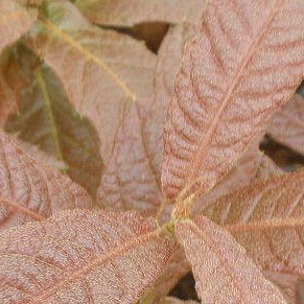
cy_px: 277
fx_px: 1610
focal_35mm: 162
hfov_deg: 10.8
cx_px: 113
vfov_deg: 10.7
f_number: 4.3
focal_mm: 9.1
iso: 64
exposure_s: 1/50
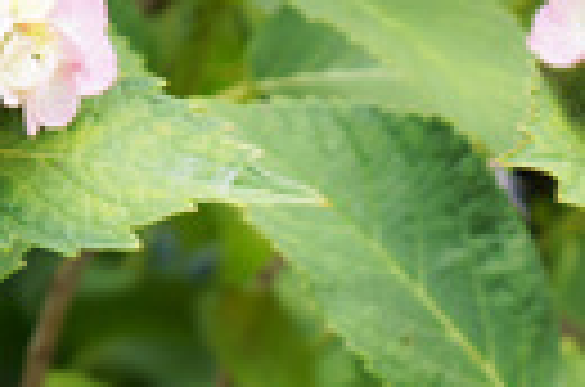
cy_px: 608
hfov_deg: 9.0
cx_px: 225
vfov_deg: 5.9
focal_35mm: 229
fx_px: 3707
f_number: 5
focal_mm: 45
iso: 200
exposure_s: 1/160
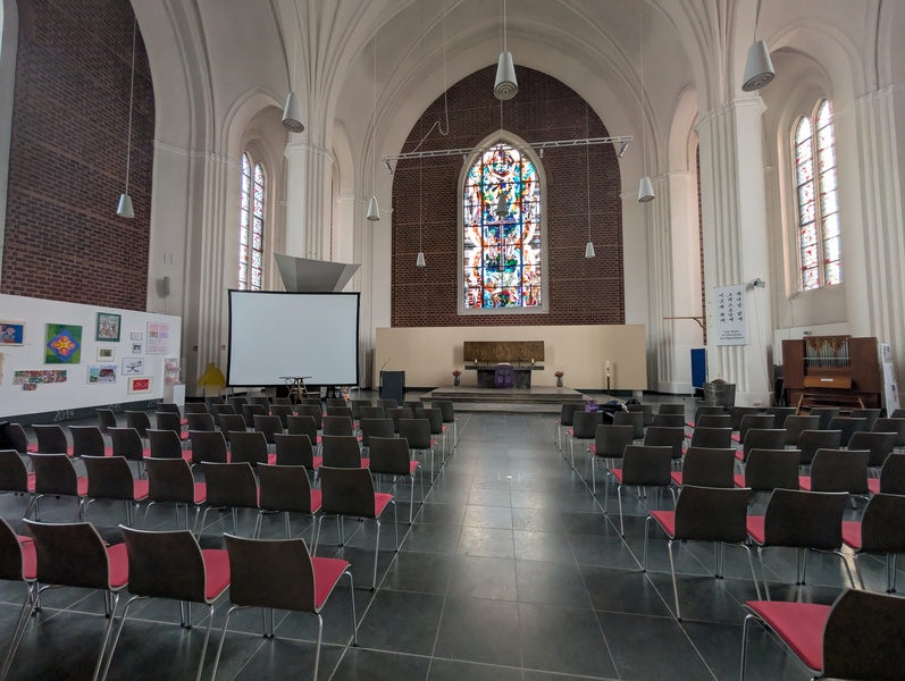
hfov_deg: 110.5
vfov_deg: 94.6
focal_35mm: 12
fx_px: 314
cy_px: 340
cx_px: 452
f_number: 1.7
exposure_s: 1/72.8
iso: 145
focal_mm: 2.02
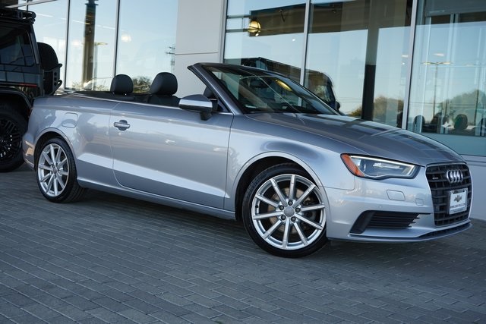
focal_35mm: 42
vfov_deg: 31.9
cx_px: 243
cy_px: 162
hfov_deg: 46.4
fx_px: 567
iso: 800
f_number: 8
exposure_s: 1/400
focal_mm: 42
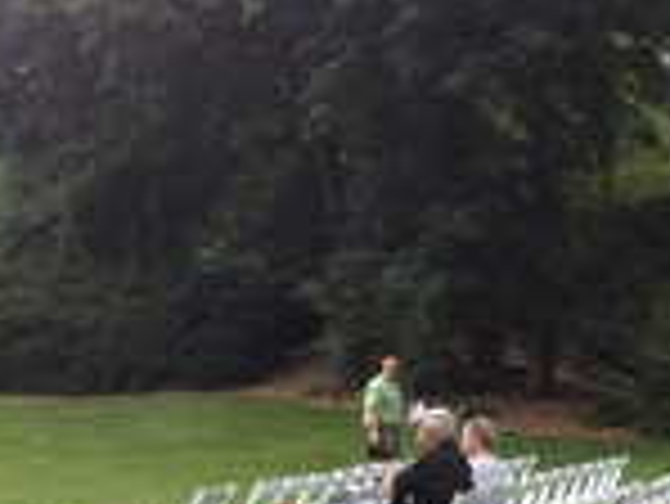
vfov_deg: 16.8
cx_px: 578
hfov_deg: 21.8
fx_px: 1705
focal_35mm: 88
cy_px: 232
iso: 50
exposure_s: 1/158
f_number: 2.4
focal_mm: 4.28
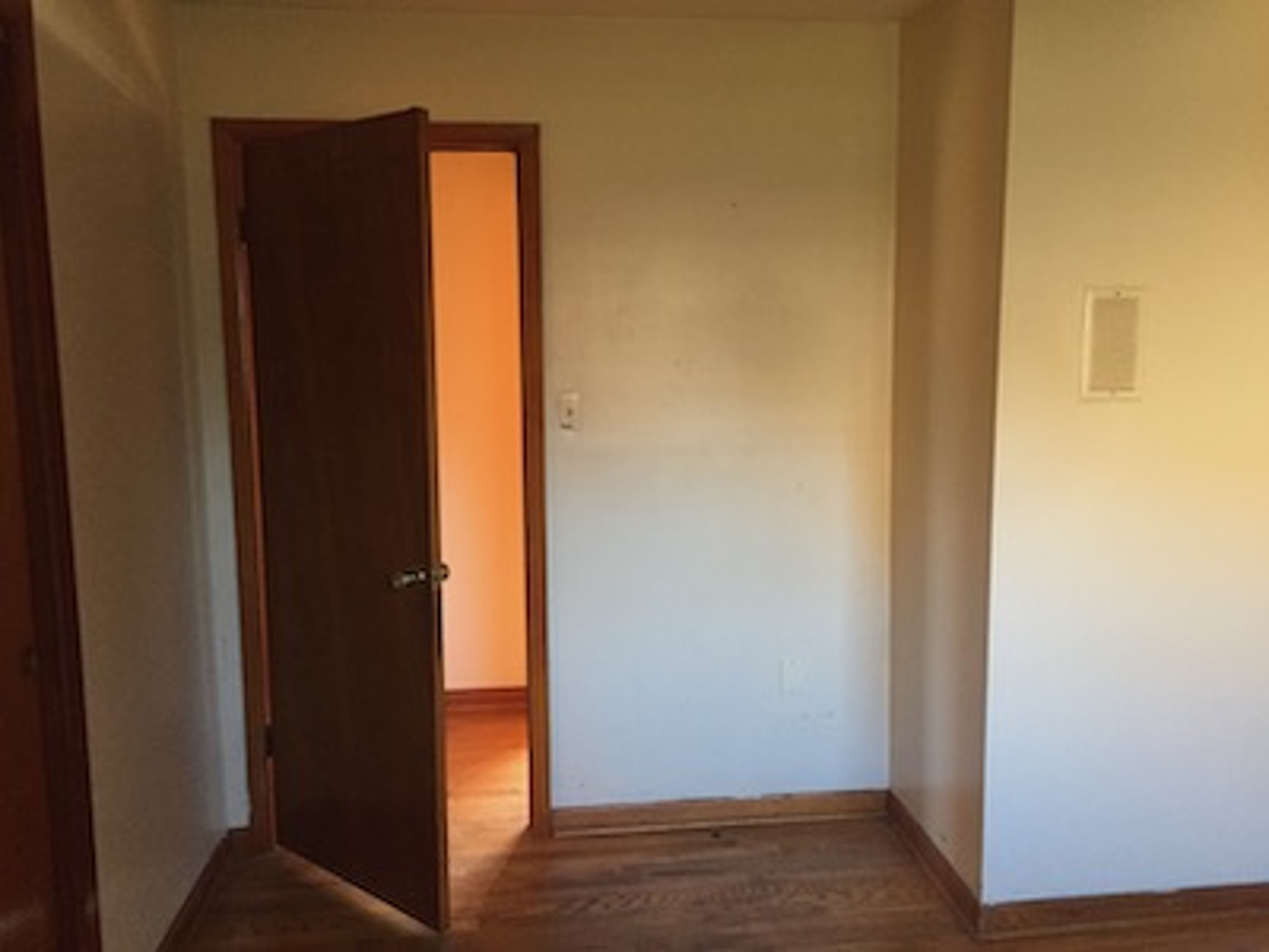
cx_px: 634
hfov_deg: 61.7
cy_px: 476
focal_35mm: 29
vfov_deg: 48.2
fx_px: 1063
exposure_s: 1/30
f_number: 2.2
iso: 200
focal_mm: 4.15
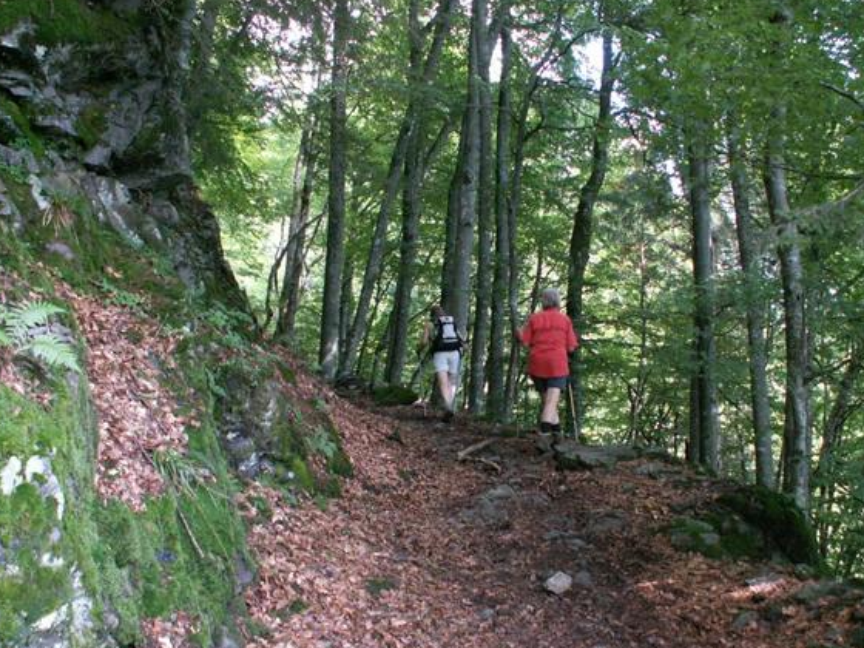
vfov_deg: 35.9
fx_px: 998
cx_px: 474
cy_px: 363
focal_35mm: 40
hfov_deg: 46.7
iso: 160
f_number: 2.8
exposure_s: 1/30
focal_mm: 5.86
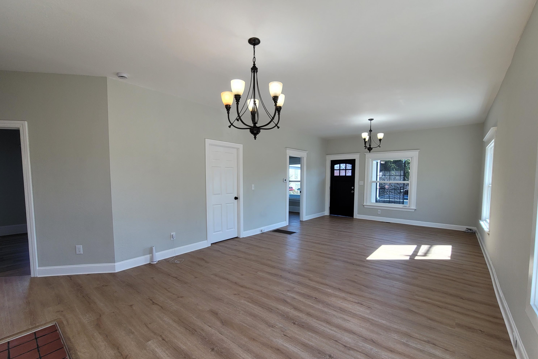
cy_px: 195
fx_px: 209
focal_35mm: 14
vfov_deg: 81.0
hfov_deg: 104.3
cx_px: 267
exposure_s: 1/120
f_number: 2.2
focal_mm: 2.2
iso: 64
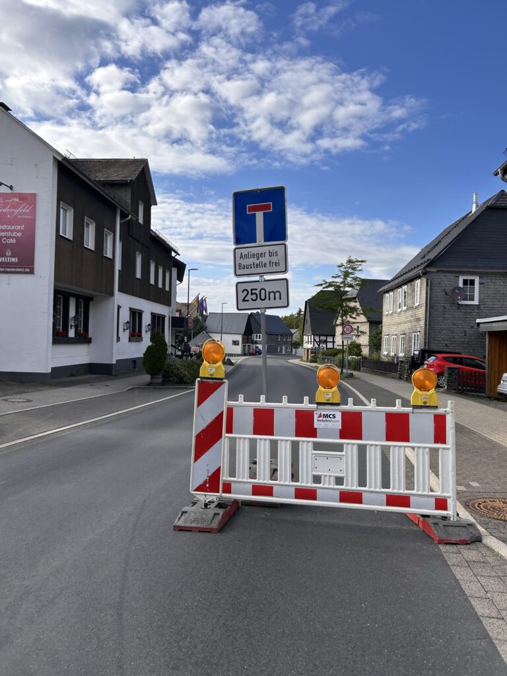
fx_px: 508
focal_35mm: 26
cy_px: 338
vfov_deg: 67.3
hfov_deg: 53.1
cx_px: 254
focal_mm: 5.7
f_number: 1.5
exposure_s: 1/3460
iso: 50
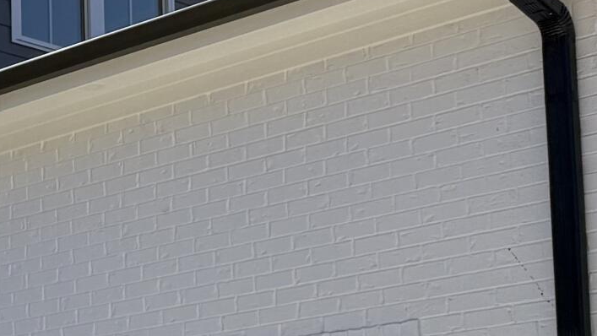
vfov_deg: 10.7
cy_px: 415
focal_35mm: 111
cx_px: -567
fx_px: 1757
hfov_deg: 15.6
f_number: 1.78
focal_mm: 6.76
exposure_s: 1/3953
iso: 80
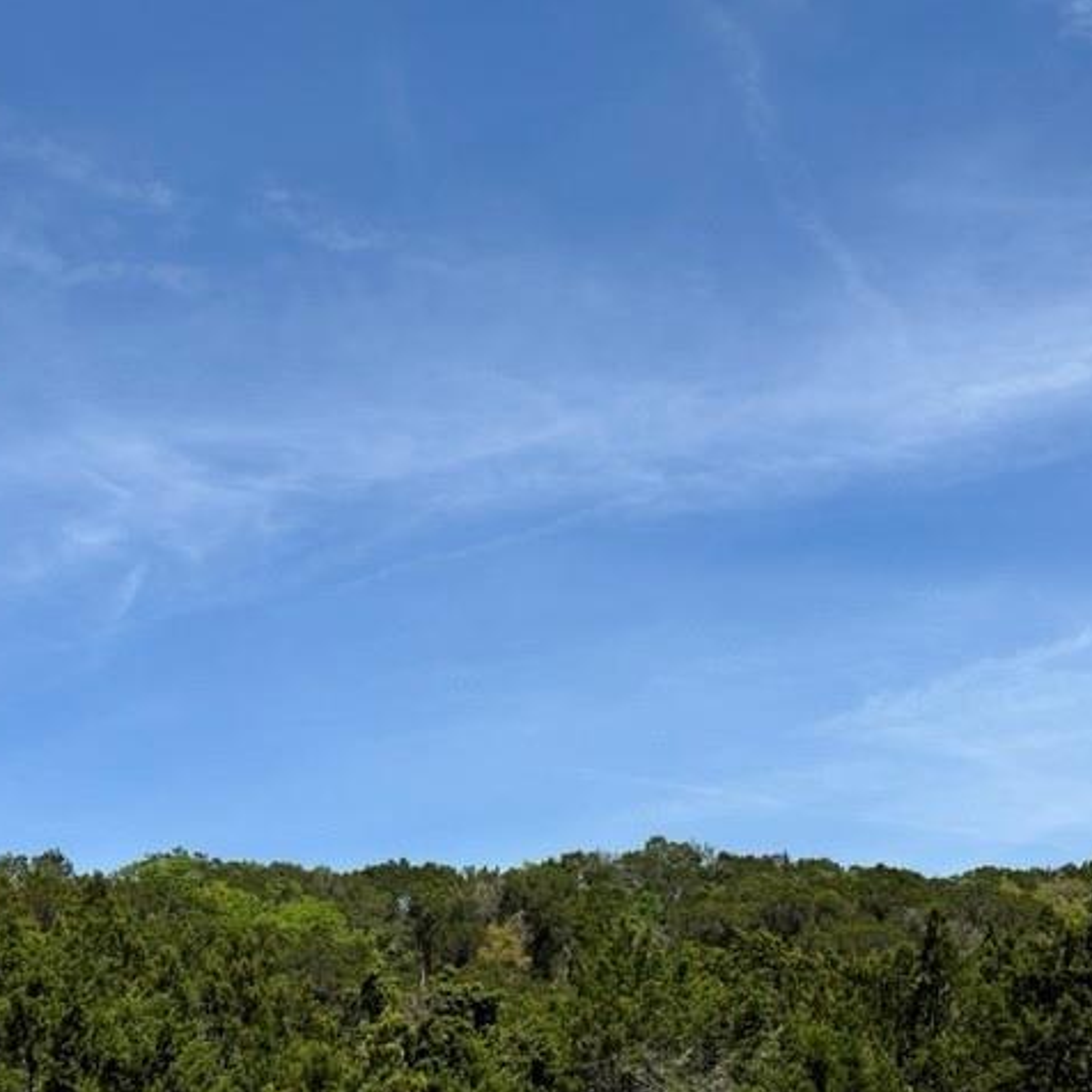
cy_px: 546
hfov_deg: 30.0
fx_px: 2034
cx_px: 521
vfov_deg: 30.0
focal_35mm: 57
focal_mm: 6.86
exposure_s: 1/5556
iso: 64
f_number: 1.78
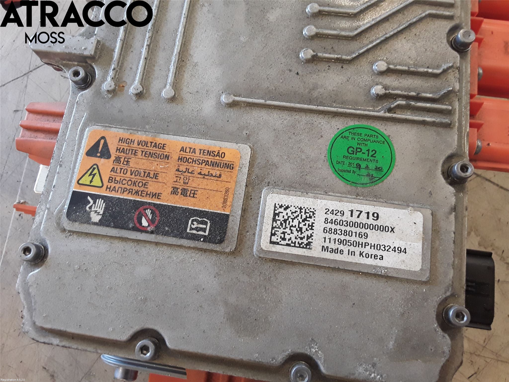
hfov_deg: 63.4
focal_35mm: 28
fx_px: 412
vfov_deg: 49.7
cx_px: 254
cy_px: 191
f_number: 1.9
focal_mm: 2.91
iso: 100
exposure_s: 1/50
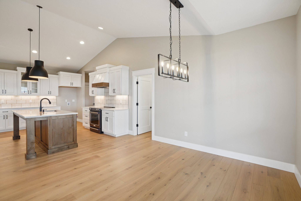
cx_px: 150
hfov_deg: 96.7
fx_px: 134
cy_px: 100
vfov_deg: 73.7
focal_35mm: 16
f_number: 8
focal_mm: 16
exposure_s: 1/30
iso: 400
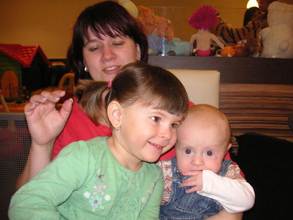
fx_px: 313
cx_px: 146
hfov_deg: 50.1
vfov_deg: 38.7
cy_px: 110
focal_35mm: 37
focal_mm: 6.1
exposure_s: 1/45
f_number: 2.8
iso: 160
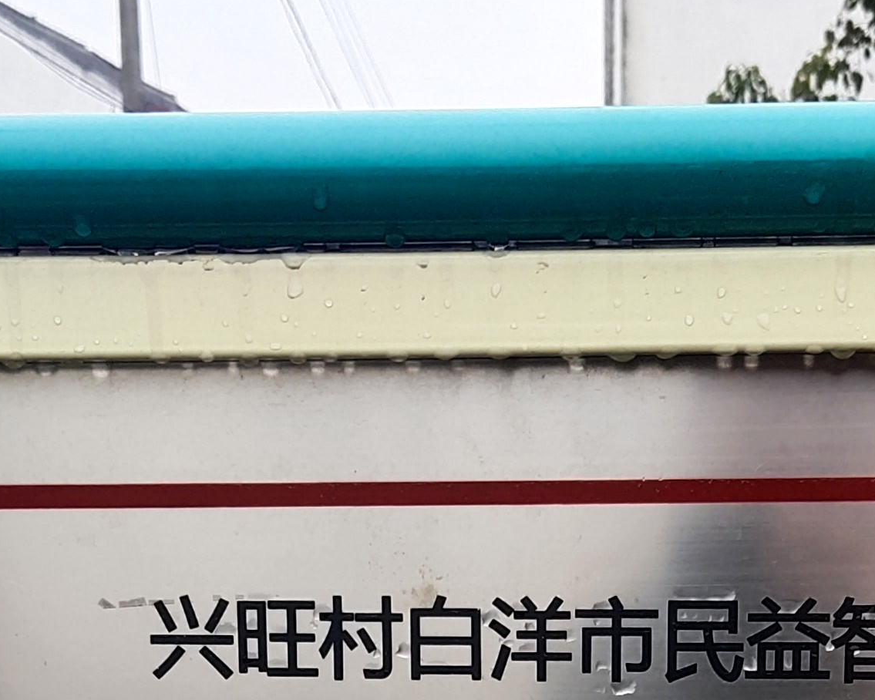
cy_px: 1002
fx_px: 2693
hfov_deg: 18.4
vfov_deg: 14.0
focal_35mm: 104
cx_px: 584
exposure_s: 1/2279
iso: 50
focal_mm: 4.35
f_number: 1.79
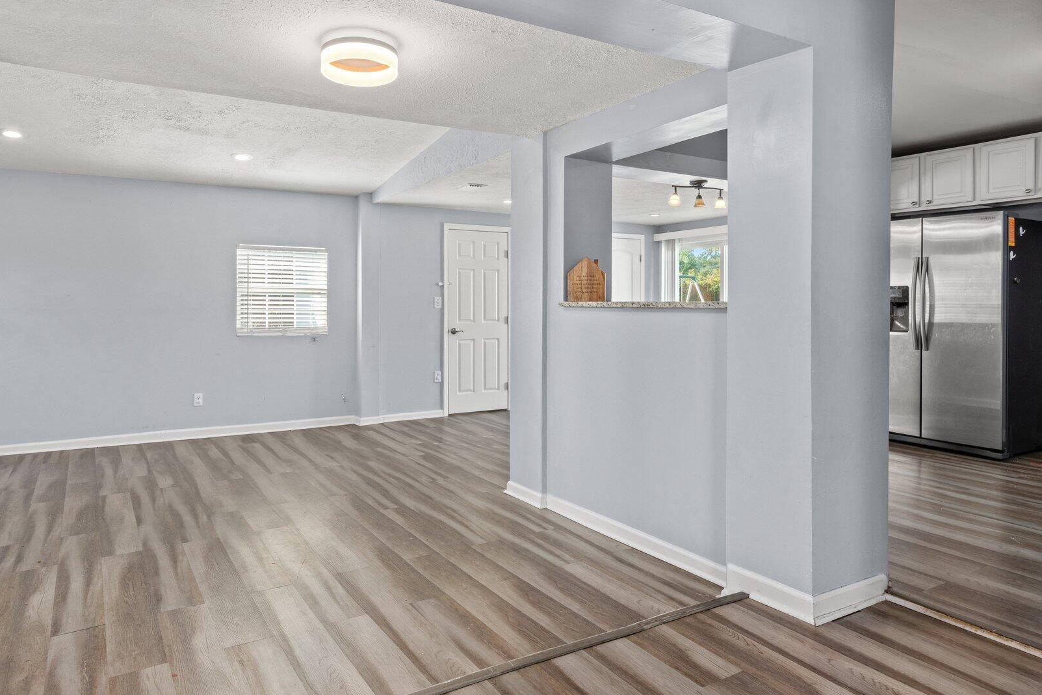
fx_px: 666
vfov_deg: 55.0
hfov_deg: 76.0
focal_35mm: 23
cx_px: 476
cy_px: 308
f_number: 10
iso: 500
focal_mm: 18
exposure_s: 1/2.5
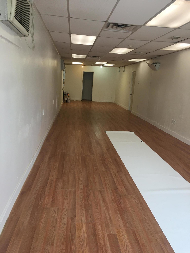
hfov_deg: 48.2
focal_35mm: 29
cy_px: 126
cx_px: 95
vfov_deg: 61.7
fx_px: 212
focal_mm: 4.15
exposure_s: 1/30
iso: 25
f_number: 2.2
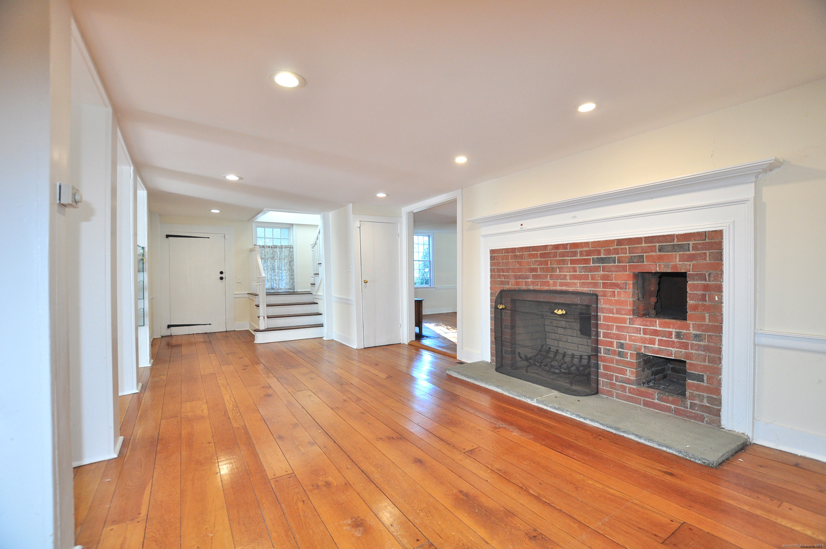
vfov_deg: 77.2
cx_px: 413
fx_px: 344
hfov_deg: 100.5
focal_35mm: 15
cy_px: 274
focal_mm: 10
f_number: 4.5
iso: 400
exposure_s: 1/60
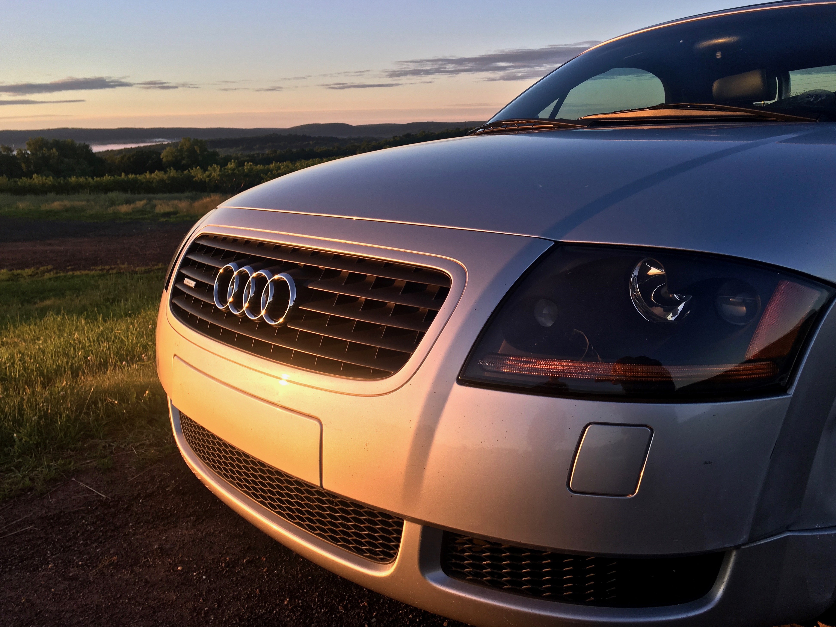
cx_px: 415
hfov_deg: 60.0
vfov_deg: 46.8
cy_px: 304
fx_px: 724
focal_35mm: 30
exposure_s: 1/216
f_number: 2.2
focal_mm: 4.15
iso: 25
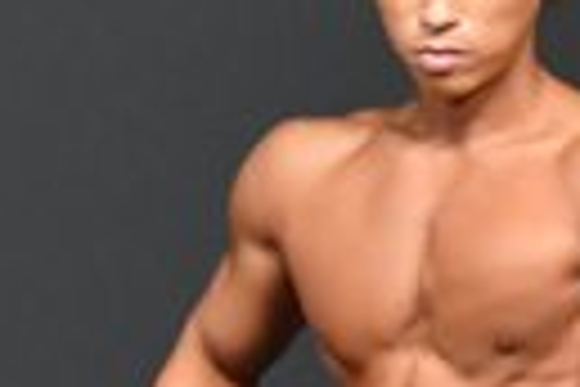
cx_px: -106
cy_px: 621
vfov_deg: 0.7
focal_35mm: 1895
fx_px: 30528
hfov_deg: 1.1
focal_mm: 210
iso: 4500
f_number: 5.6
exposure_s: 1/400
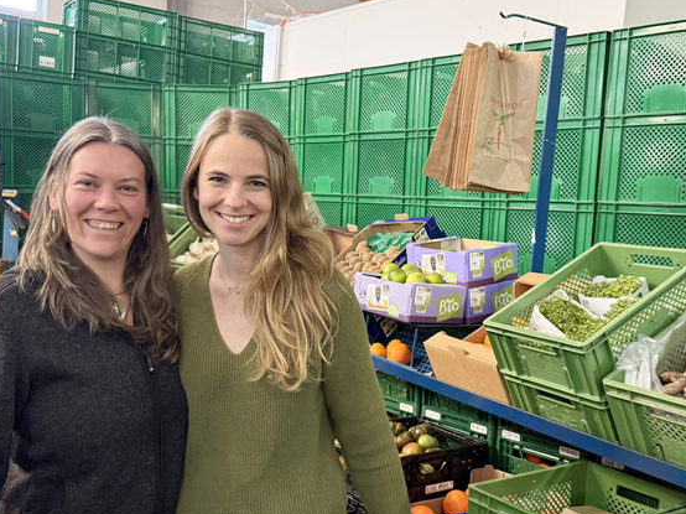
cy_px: 274
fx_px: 515
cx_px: 324
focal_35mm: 26
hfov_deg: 67.3
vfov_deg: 53.0
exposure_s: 1/50
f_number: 1.78
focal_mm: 6.76
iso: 500
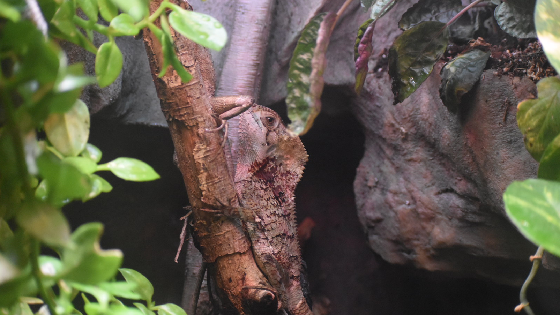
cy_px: 168
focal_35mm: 111
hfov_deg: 19.3
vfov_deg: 10.9
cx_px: 278
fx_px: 1648
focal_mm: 70
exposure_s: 1/60
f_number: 4.5
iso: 3200
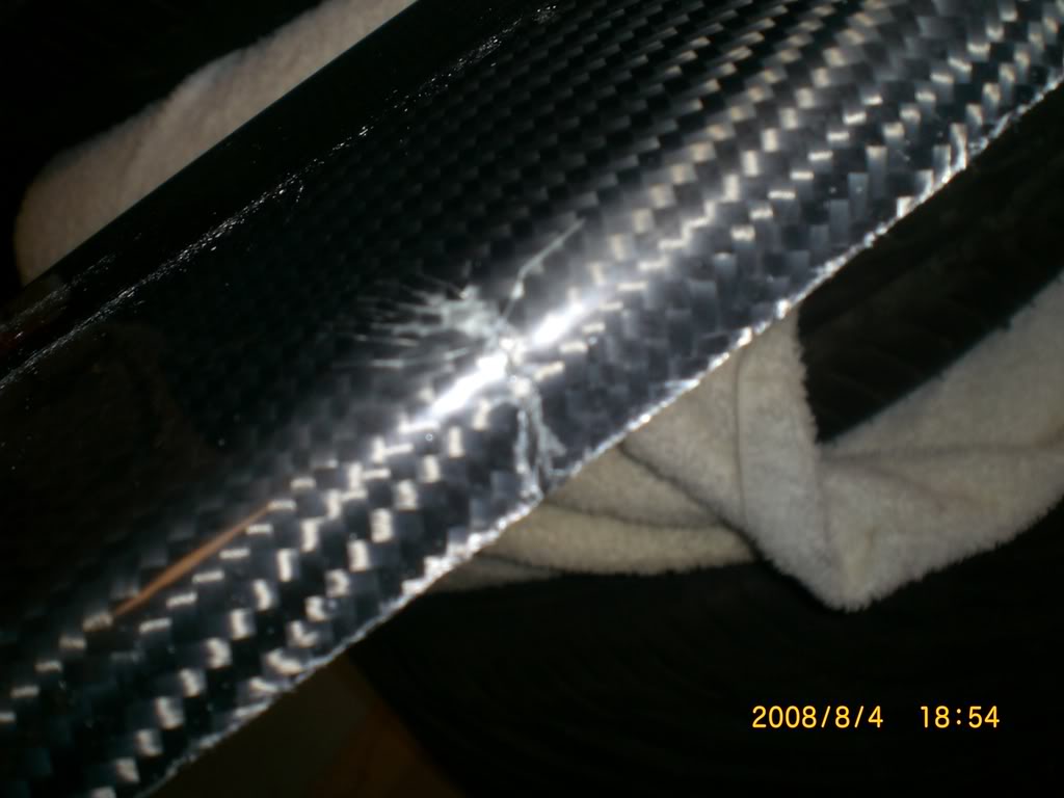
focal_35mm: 38
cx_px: 532
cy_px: 399
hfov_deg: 49.0
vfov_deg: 37.7
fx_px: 1168
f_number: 4.4
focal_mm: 6.3
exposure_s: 1/60
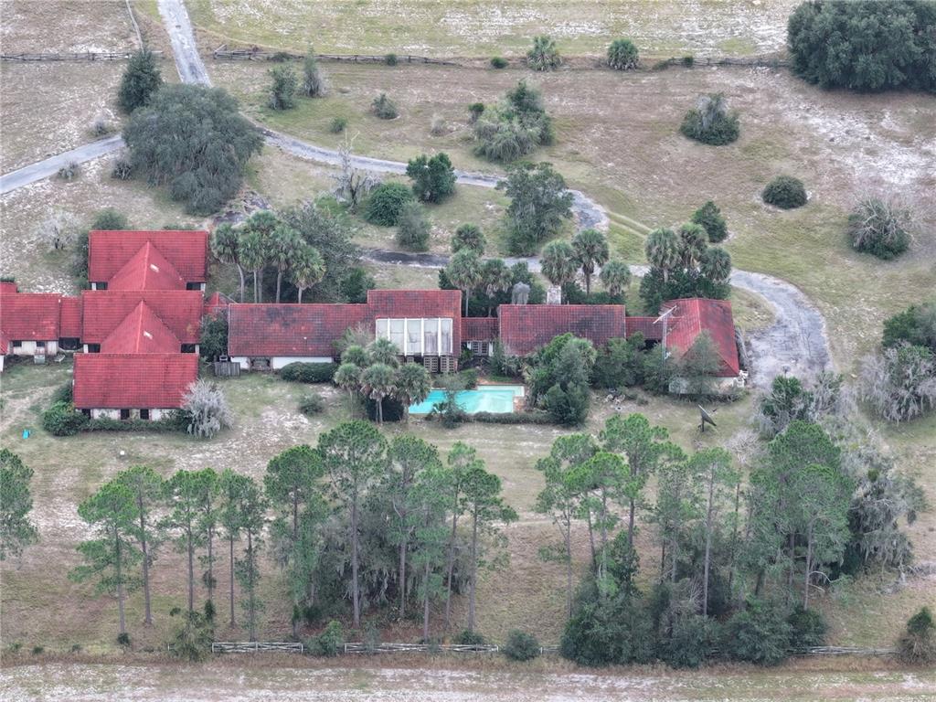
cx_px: 468
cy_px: 351
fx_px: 4489
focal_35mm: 166
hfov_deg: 11.9
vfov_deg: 8.9
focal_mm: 30.71
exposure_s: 1/40
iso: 100
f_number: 3.4
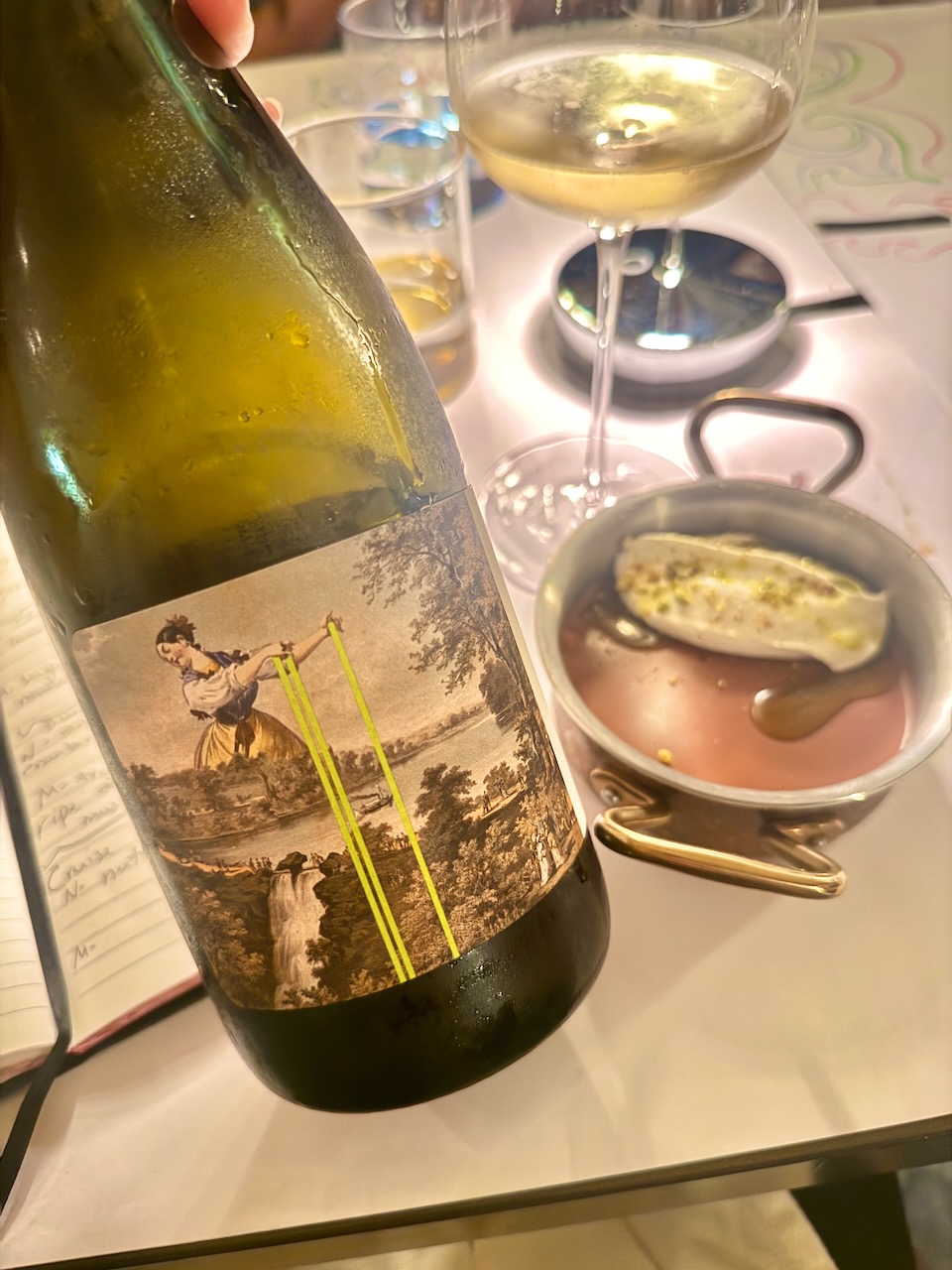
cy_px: 635
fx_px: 880
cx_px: 476
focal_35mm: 24
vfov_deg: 71.6
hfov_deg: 56.8
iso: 1250
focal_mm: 6.76
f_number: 1.78
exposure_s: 1/20
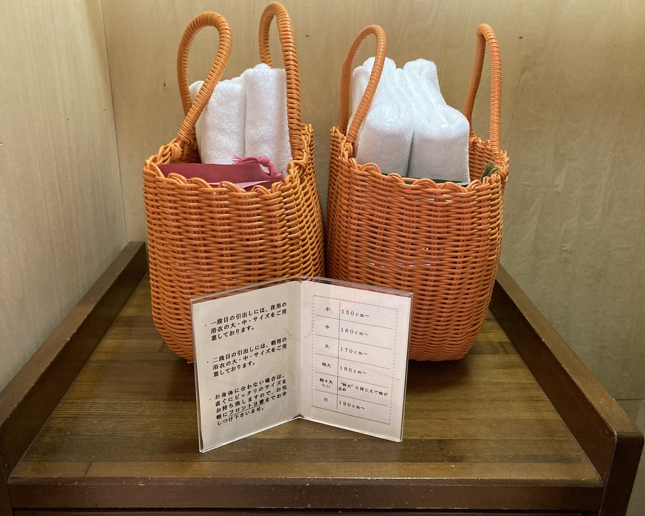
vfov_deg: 48.5
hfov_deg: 58.7
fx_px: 573
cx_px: 313
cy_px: 256
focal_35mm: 30
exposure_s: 1/25
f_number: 1.8
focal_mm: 3.99
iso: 320
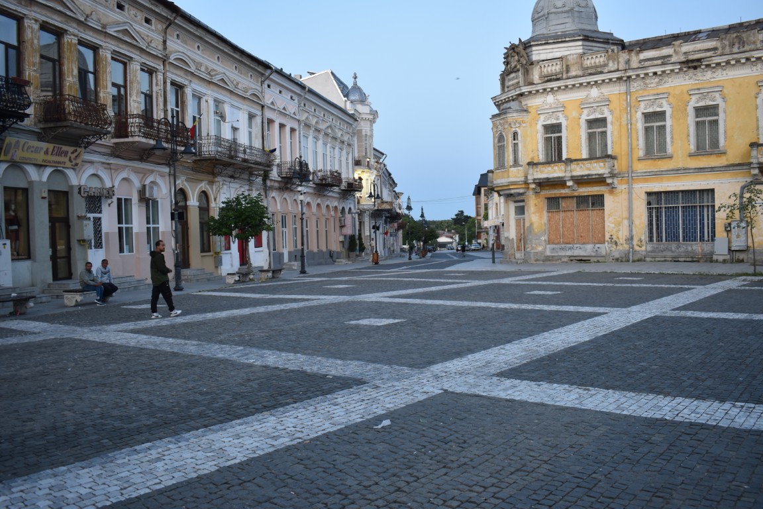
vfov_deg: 41.7
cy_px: 254
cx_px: 382
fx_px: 668
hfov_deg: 59.5
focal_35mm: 32
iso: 400
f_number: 4.5
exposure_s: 1/80
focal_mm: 21
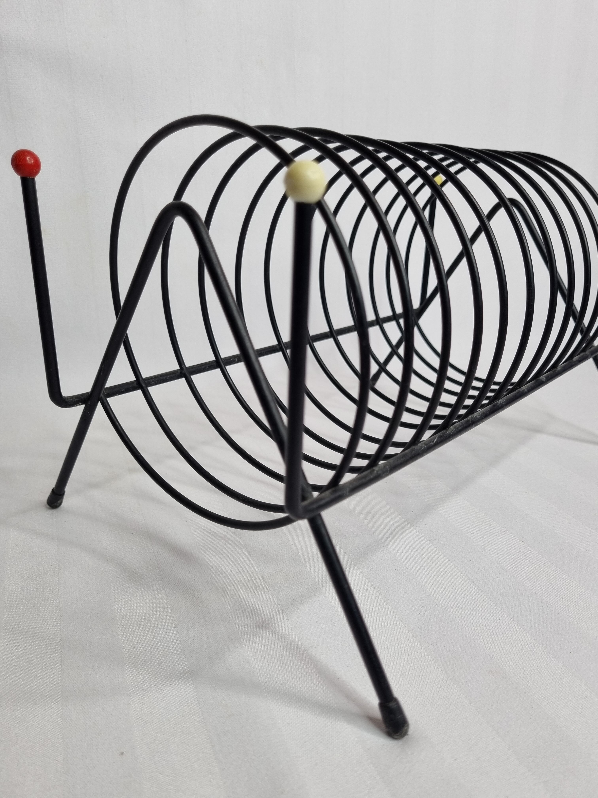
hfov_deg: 53.1
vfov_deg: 67.3
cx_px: 299
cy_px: 399
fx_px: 599
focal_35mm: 26
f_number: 1.8
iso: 50
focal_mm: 5.4
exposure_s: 1/141
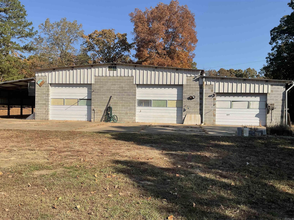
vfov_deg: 48.2
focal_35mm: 29
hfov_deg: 61.7
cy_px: 110
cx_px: 147
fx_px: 246
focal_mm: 3
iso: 16
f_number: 1.8
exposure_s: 1/1730
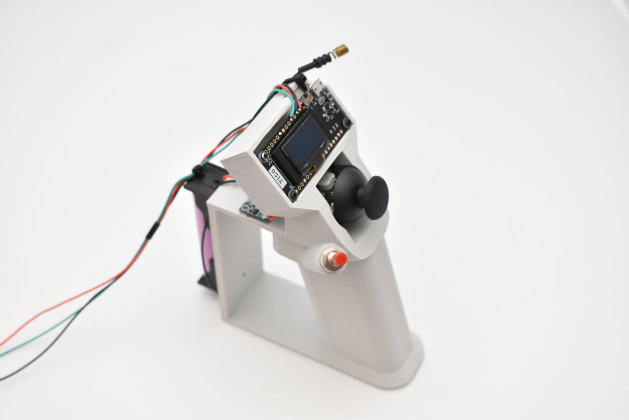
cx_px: 314
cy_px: 210
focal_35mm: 57
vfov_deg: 23.8
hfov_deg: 35.0
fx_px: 996
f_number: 5.6
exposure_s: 1/160
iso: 1600
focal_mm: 38
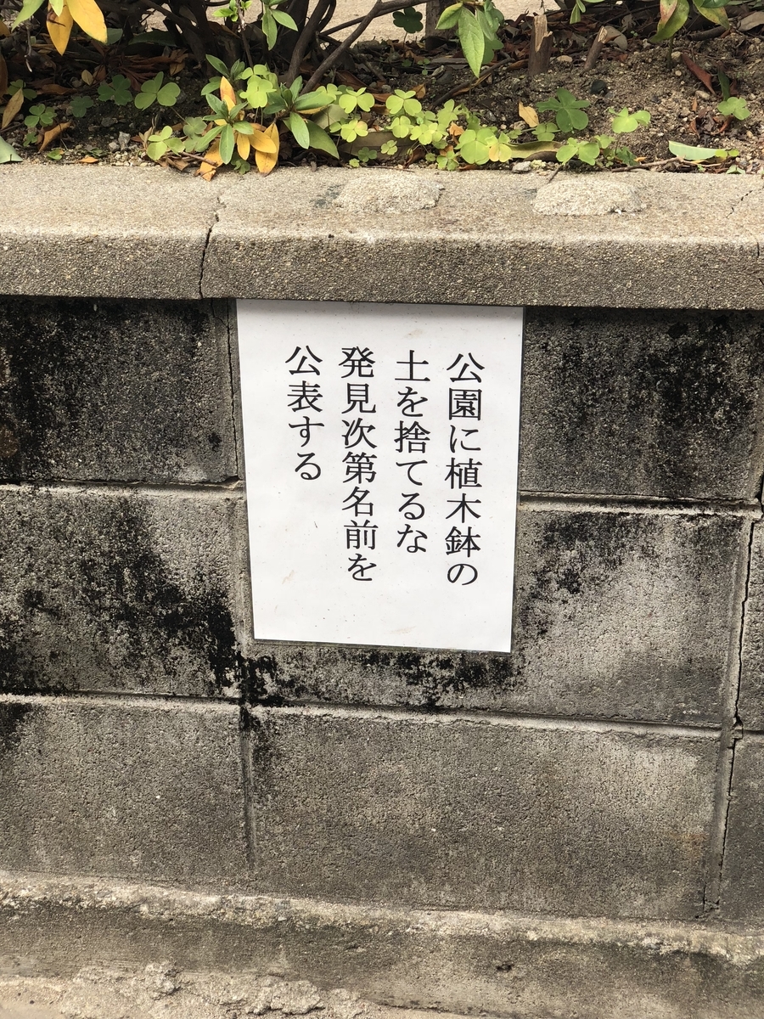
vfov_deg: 36.8
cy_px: 510
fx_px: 1530
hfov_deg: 28.0
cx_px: 382
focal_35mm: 52
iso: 16
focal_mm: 6
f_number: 2.4
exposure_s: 1/120
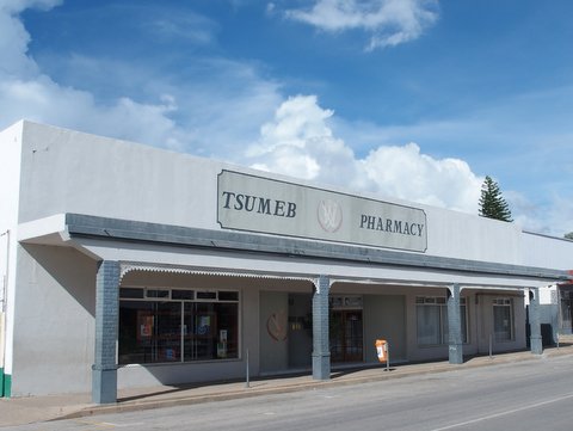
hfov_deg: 63.4
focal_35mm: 28
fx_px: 464
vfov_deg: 49.8
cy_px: 216
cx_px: 286
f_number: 5
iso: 100
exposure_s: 1/1000
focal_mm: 6
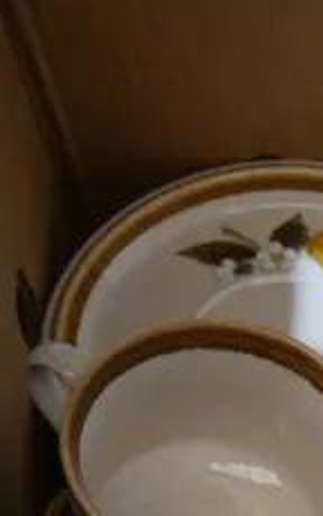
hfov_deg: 8.4
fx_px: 2124
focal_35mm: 151
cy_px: 624
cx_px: 557
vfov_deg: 13.5
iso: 400
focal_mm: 16
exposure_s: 1/60
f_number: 3.6
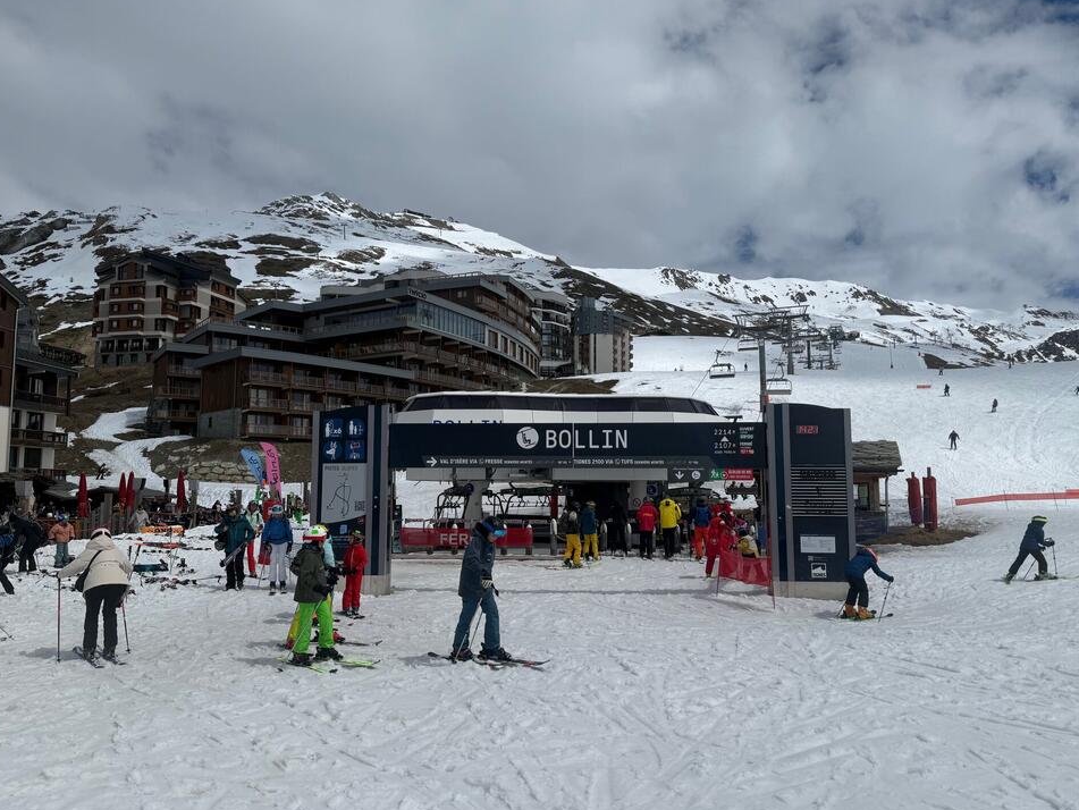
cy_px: 410
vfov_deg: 53.1
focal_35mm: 26
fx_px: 811
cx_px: 539
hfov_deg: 67.3
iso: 50
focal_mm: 6.76
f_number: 1.78
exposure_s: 1/22727
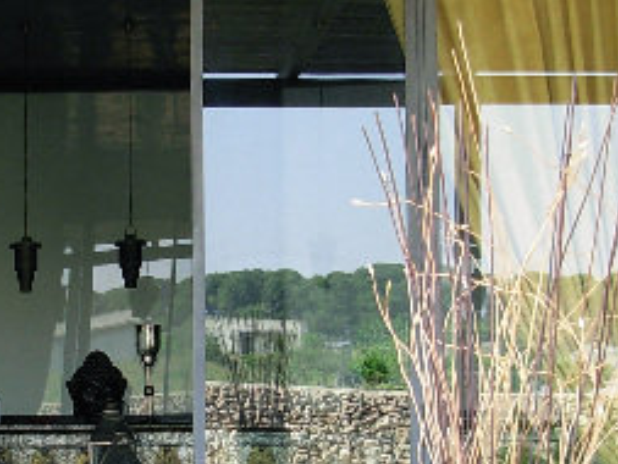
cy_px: 281
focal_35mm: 120
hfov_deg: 16.3
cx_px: 161
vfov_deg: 12.4
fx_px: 2143
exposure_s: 1/82.9
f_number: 2.9
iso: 79
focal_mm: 6.3
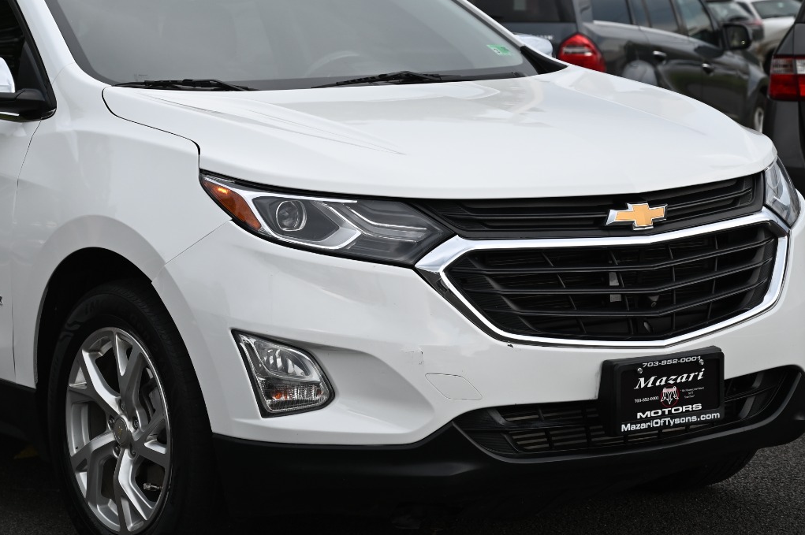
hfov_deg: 19.4
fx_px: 2346
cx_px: 232
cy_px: 211
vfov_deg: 13.0
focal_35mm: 105
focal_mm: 66
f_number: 4.5
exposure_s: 1/250
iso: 200
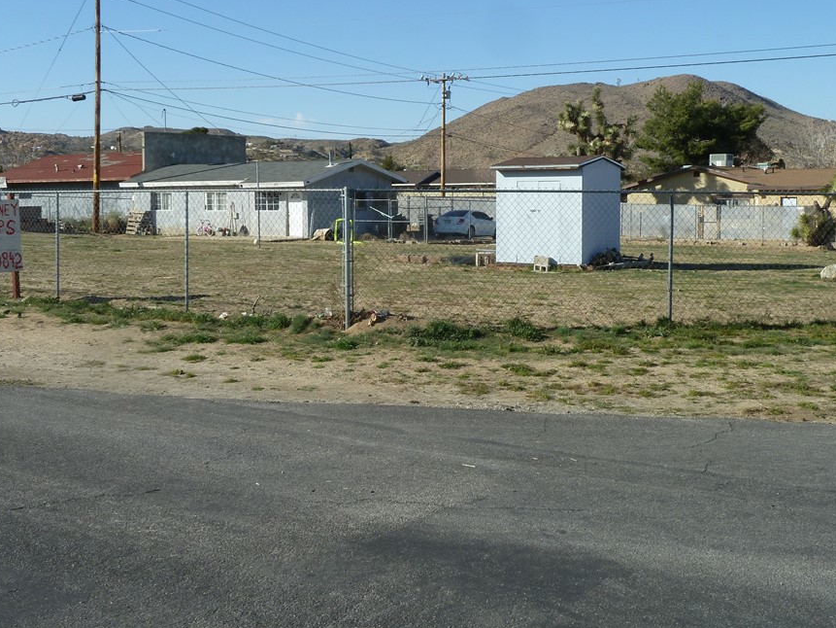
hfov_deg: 42.9
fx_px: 1063
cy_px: 290
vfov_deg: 32.9
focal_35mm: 44
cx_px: 406
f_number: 5
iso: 80
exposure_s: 1/400
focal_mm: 6.1
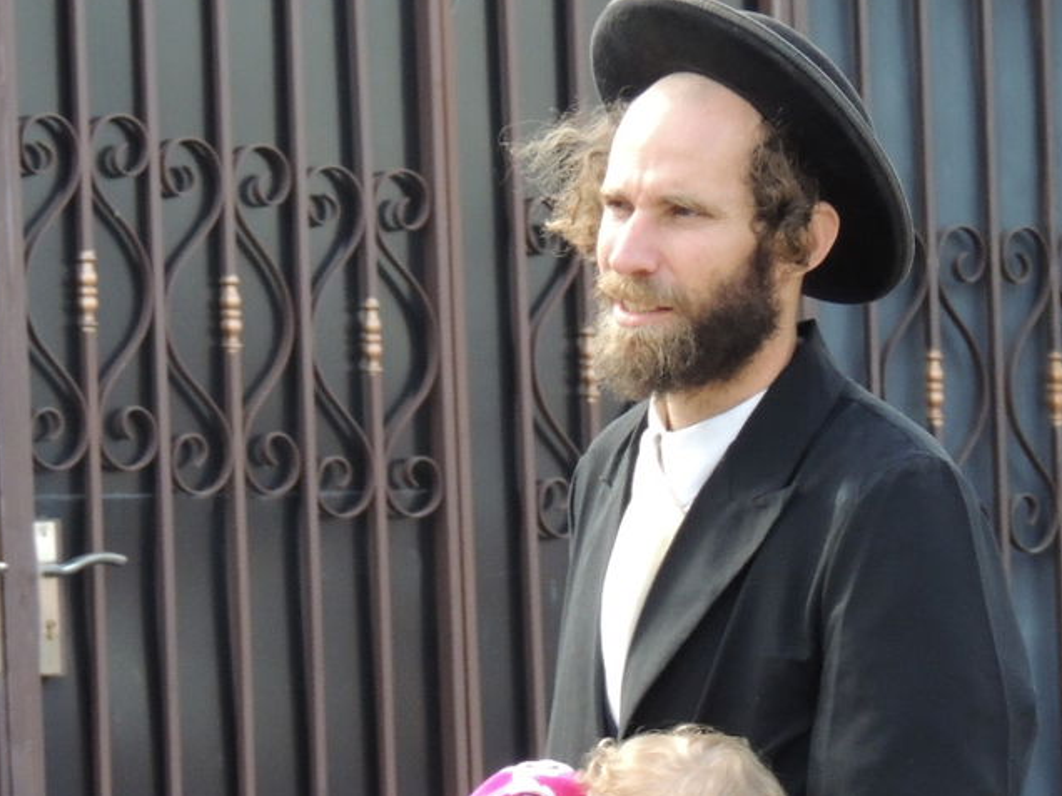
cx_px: 559
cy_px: 414
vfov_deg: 5.0
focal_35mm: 297
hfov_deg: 6.7
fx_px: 9112
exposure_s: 1/250
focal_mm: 24
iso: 400
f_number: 4.3
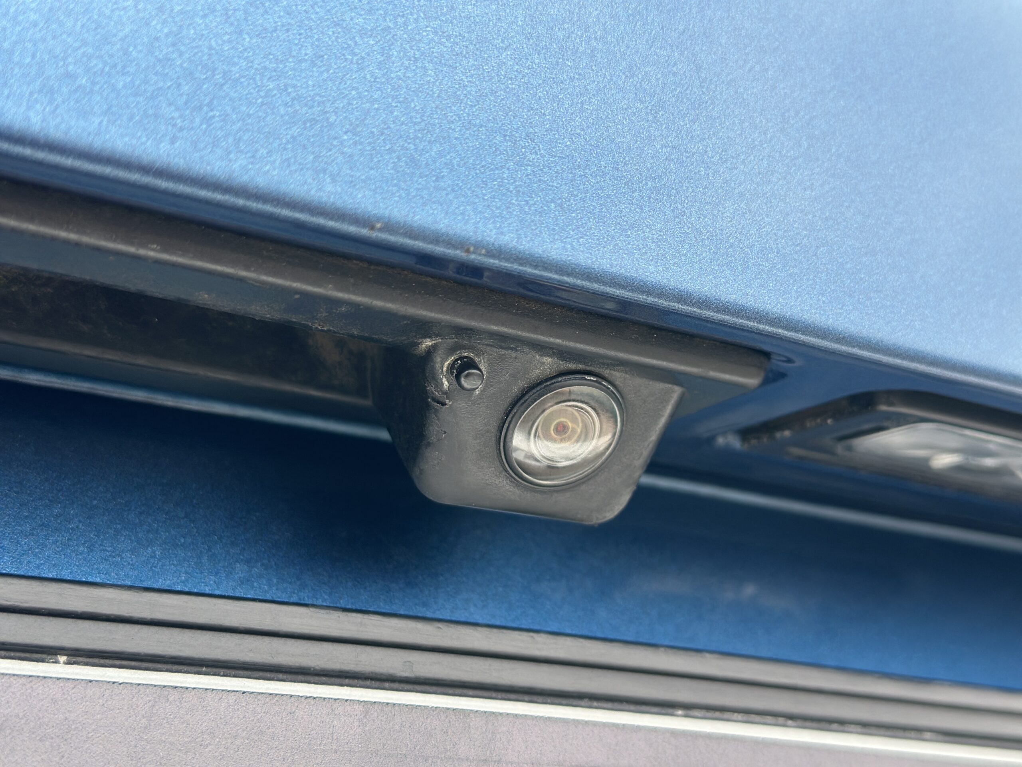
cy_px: 384
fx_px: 1417
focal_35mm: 48
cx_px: 511
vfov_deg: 30.3
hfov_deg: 39.7
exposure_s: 1/404
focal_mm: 6.86
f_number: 1.78
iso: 80
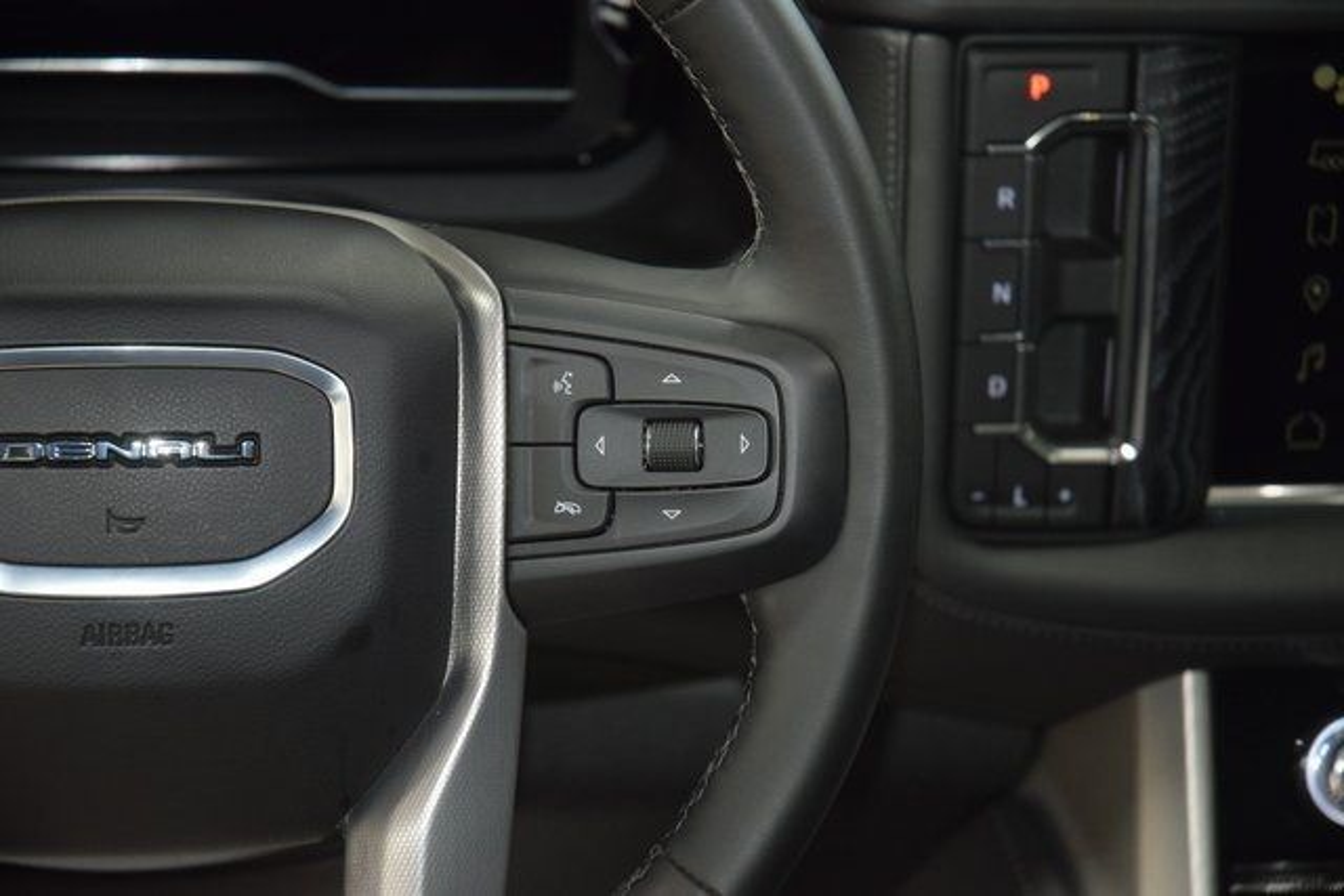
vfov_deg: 13.0
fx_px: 3921
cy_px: 448
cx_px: 672
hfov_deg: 19.5
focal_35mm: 105
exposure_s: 1/30
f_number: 4.5
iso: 2000
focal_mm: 70
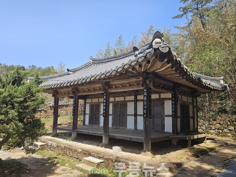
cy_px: 95
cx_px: 124
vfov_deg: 54.8
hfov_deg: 69.4
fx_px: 170
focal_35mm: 25
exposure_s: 1/388
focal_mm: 6.3
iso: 10
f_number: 1.7
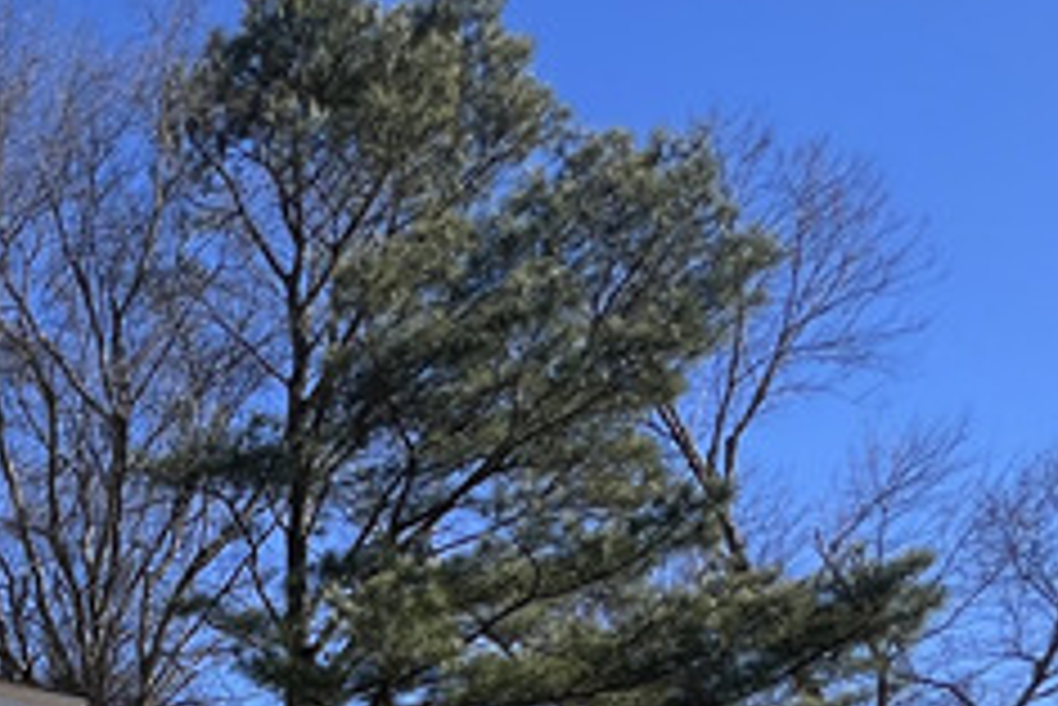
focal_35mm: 46
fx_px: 1353
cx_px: -450
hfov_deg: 29.7
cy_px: 1187
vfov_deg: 21.7
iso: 32
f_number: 1.8
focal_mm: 1.57
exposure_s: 1/622
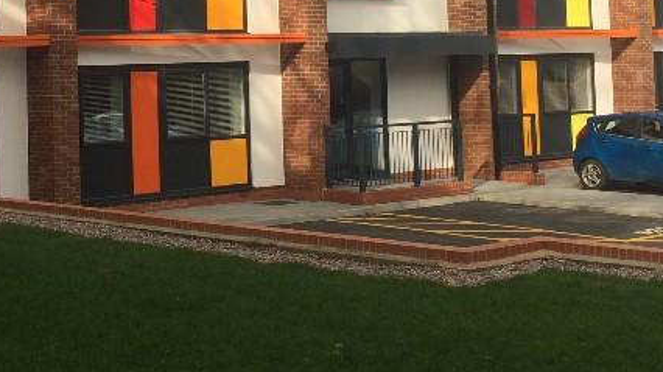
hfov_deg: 27.8
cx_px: 254
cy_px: -11
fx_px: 1335
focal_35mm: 76
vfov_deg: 15.5
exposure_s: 1/892
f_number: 2.2
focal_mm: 4.15
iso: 32
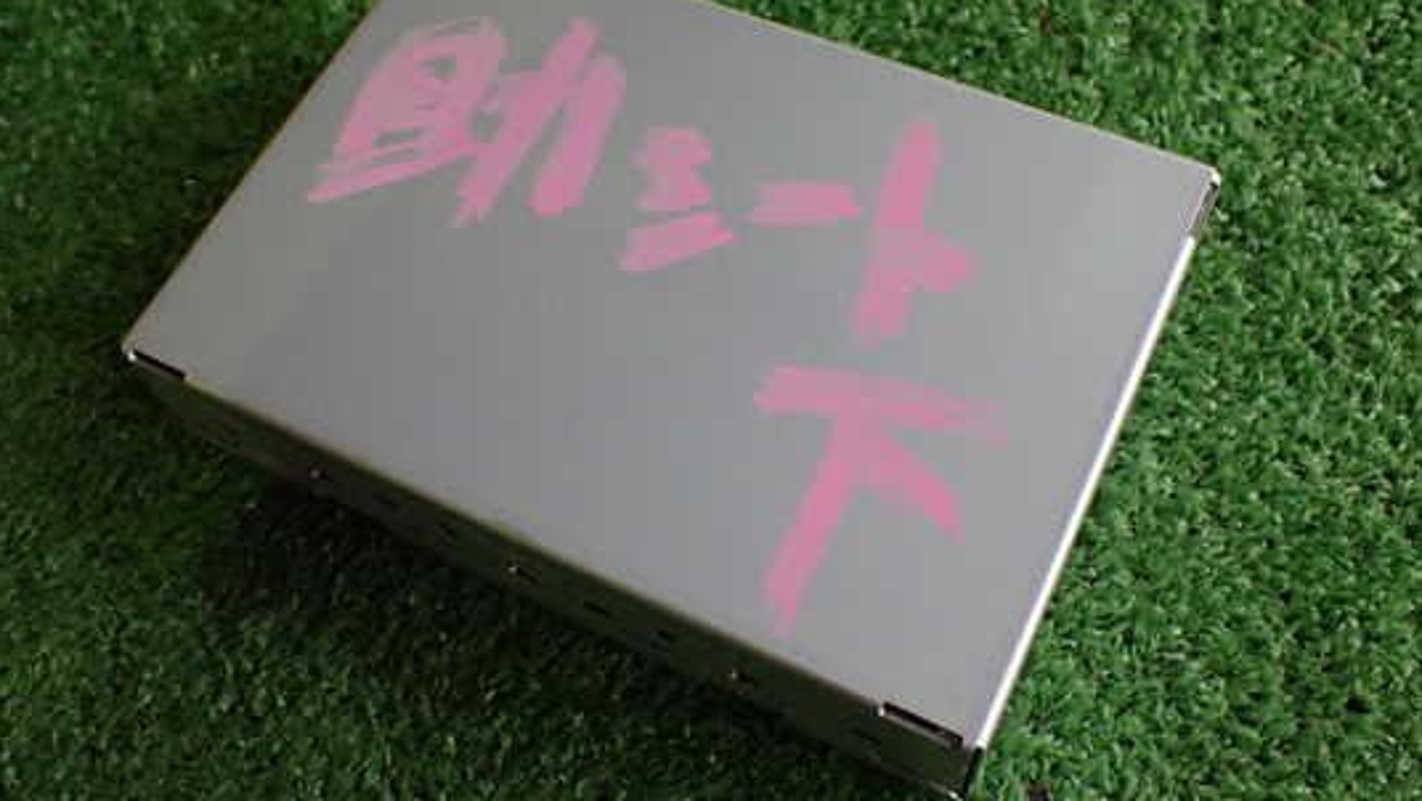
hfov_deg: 51.5
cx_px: 658
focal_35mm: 39
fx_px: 1471
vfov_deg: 30.4
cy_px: 337
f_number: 2.4
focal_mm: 5.79
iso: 800
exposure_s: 1/100
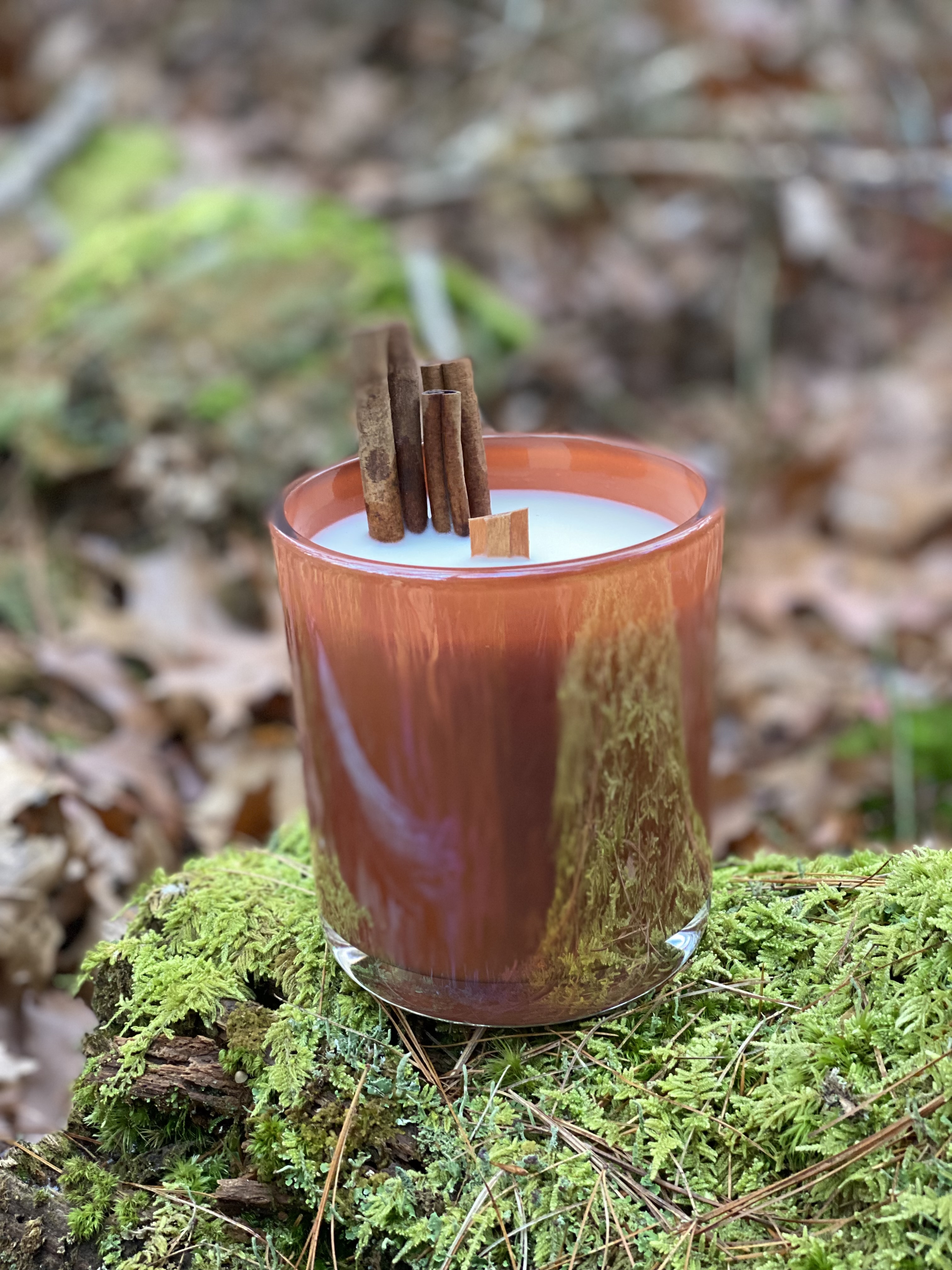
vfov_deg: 36.8
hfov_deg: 28.0
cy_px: 635
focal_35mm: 52
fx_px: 1907
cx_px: 476
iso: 250
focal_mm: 6
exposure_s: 1/120
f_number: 2
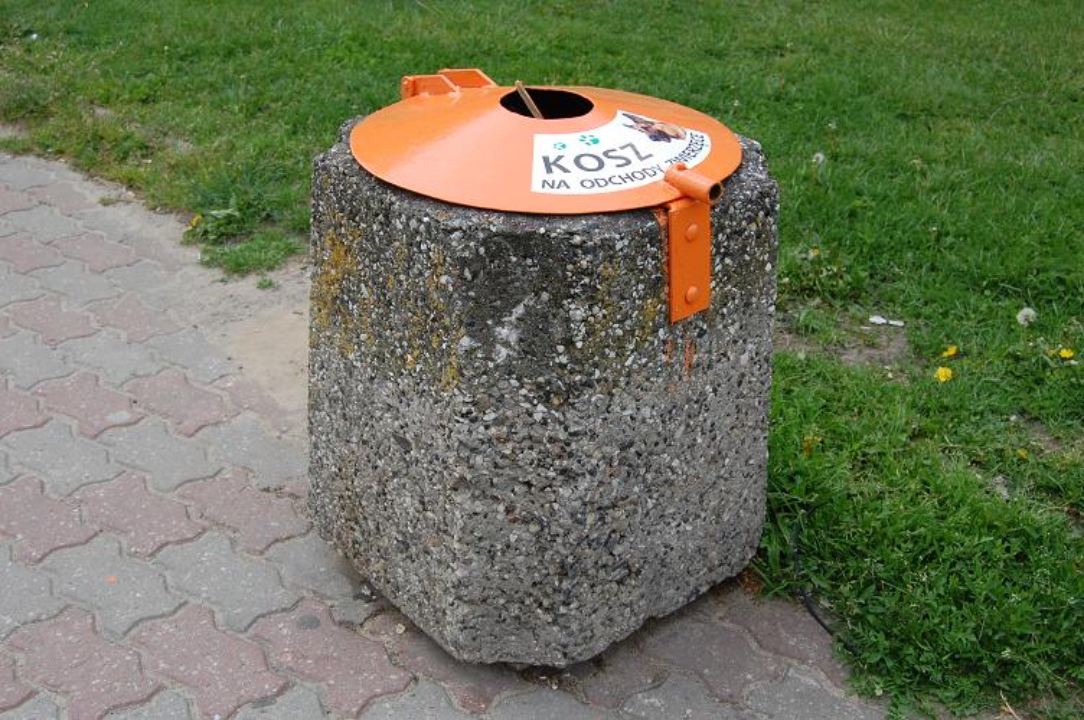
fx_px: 1264
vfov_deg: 31.8
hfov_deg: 46.4
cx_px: 542
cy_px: 360
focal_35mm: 42
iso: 200
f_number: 8
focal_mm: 28
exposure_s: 1/250
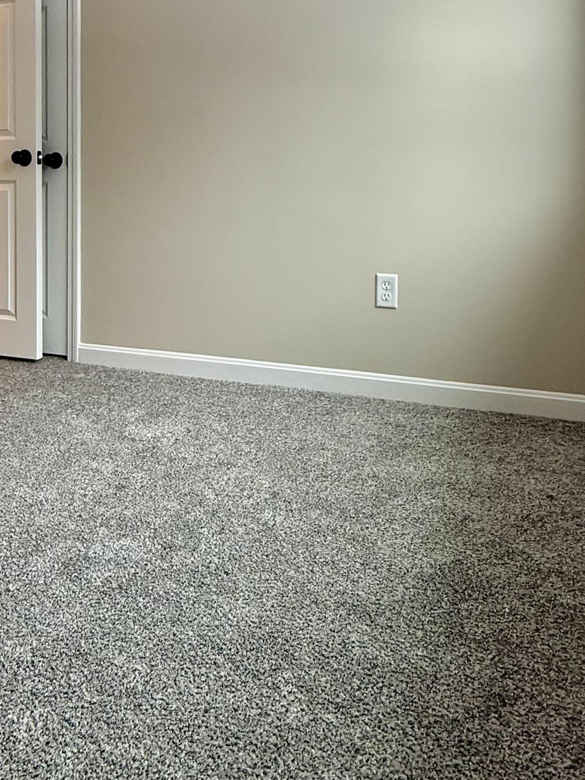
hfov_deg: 49.7
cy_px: 198
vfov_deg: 60.1
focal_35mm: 28
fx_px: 631
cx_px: 265
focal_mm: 2.22
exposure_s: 1/60
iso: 200
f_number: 2.2
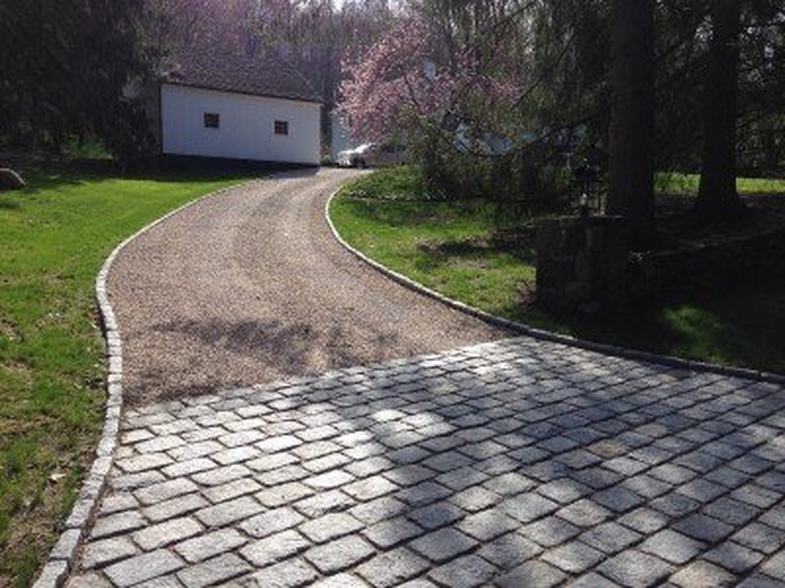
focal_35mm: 33
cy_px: 294
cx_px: 392
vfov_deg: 42.9
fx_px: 748
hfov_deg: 55.4
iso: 50
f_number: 2.4
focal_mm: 4.12
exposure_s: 1/733
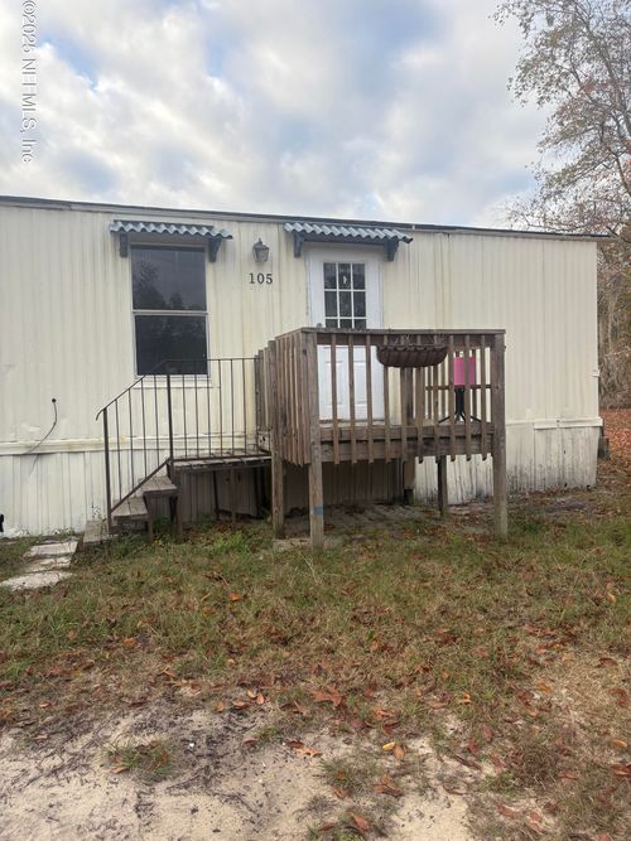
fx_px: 632
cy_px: 420
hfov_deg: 53.0
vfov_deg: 67.3
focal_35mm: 26
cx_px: 316
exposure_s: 1/756
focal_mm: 5.96
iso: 50
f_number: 1.6
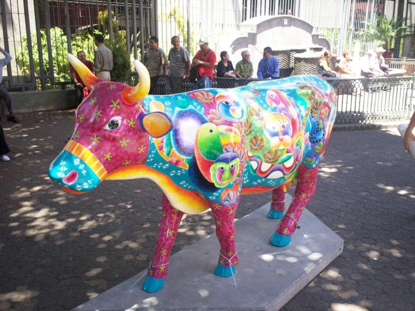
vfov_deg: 39.6
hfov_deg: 51.4
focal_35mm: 36
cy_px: 156
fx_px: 431
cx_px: 208
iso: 140
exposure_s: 1/80.4
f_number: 4.5
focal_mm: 6
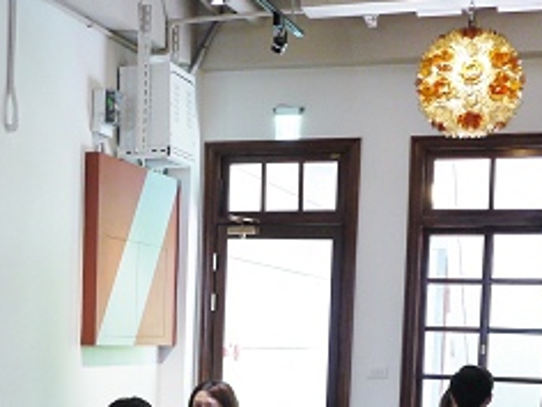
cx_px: 131
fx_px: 1190
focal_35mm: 76
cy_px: 444
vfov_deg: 18.7
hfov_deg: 25.3
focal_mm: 14
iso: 400
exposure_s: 1/40
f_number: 2.5
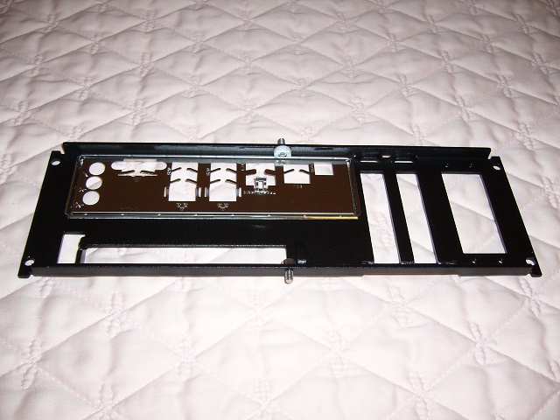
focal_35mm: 35
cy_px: 210
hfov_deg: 52.6
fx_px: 566
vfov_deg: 40.7
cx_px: 280
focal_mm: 5.8
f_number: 2.8
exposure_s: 1/30
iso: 100
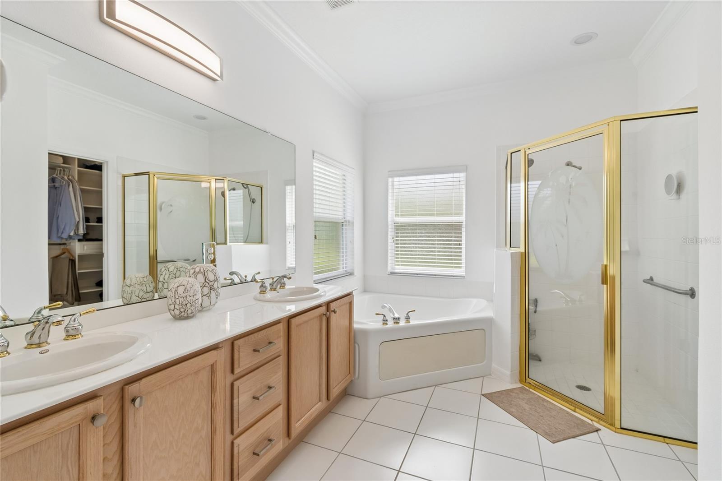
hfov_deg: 100.4
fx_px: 301
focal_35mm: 15
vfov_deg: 77.3
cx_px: 361
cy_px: 240
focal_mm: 10
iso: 100
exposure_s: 1/160
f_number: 7.1
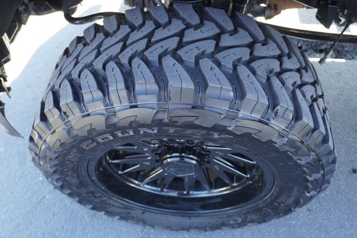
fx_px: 322
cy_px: 116
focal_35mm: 33
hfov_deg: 57.9
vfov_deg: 40.5
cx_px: 183
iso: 800
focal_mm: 21
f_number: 4
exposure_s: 1/160
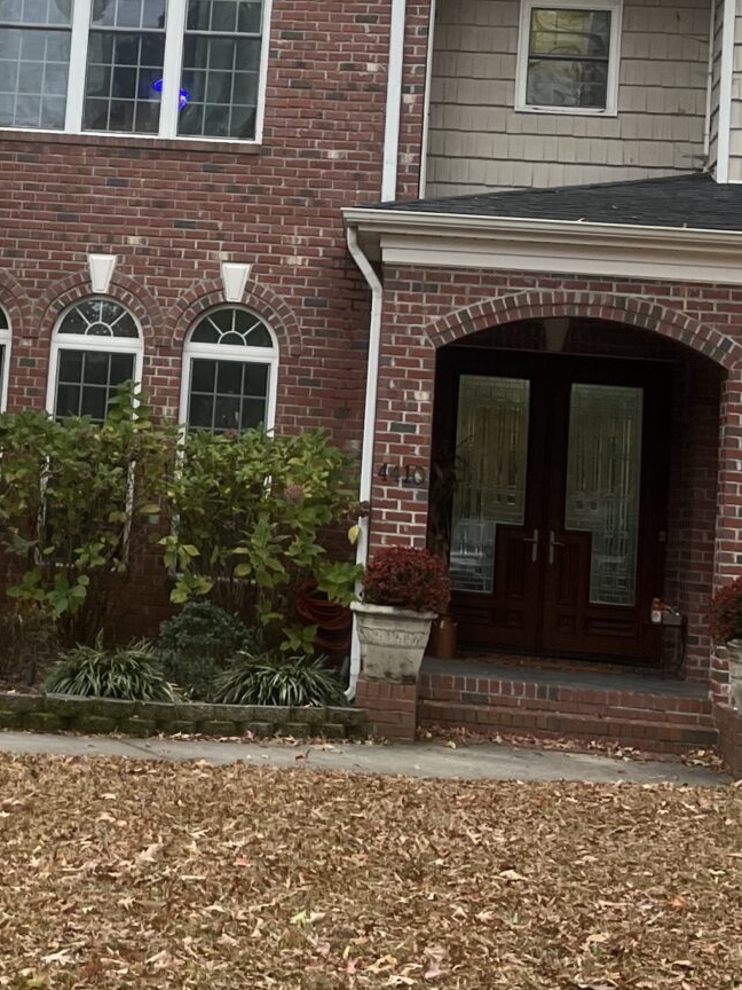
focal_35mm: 77
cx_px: 94
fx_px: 2201
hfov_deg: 18.9
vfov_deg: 24.9
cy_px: 187
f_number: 1.6
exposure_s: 1/121
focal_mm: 5.1
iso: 64
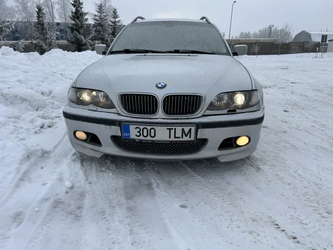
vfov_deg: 53.1
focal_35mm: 26
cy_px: 125
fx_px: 250
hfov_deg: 67.3
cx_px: 166
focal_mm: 5.7
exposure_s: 1/2123
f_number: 1.5
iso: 50
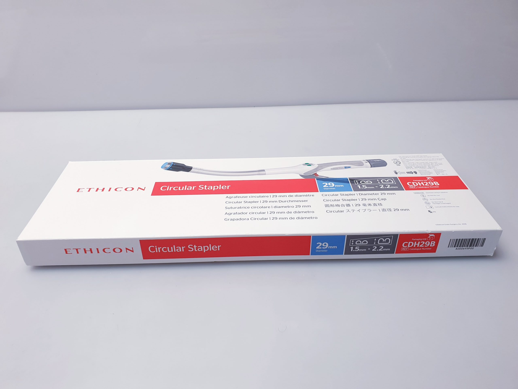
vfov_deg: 53.1
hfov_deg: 67.3
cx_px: 259
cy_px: 194
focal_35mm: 26
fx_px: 389
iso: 80
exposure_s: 1/100
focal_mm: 4.3
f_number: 2.4
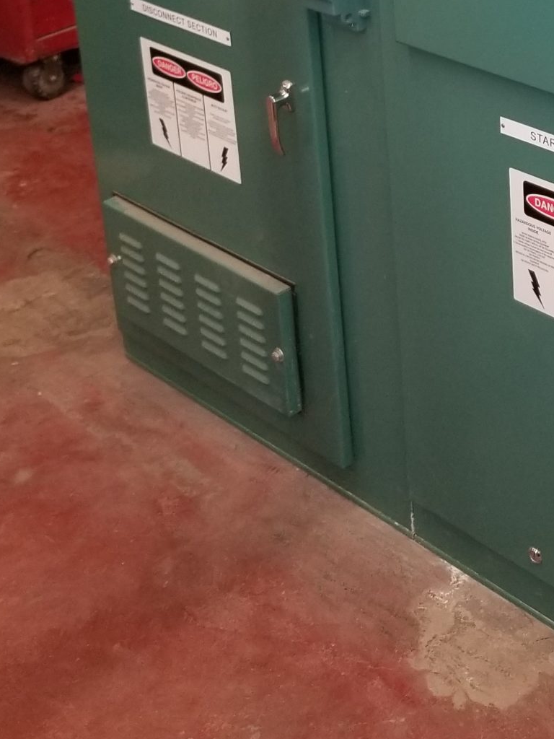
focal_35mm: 65
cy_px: -64
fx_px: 1387
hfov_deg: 21.1
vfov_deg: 27.4
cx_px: 661
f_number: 1.7
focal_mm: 4.3
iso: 125
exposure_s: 1/12
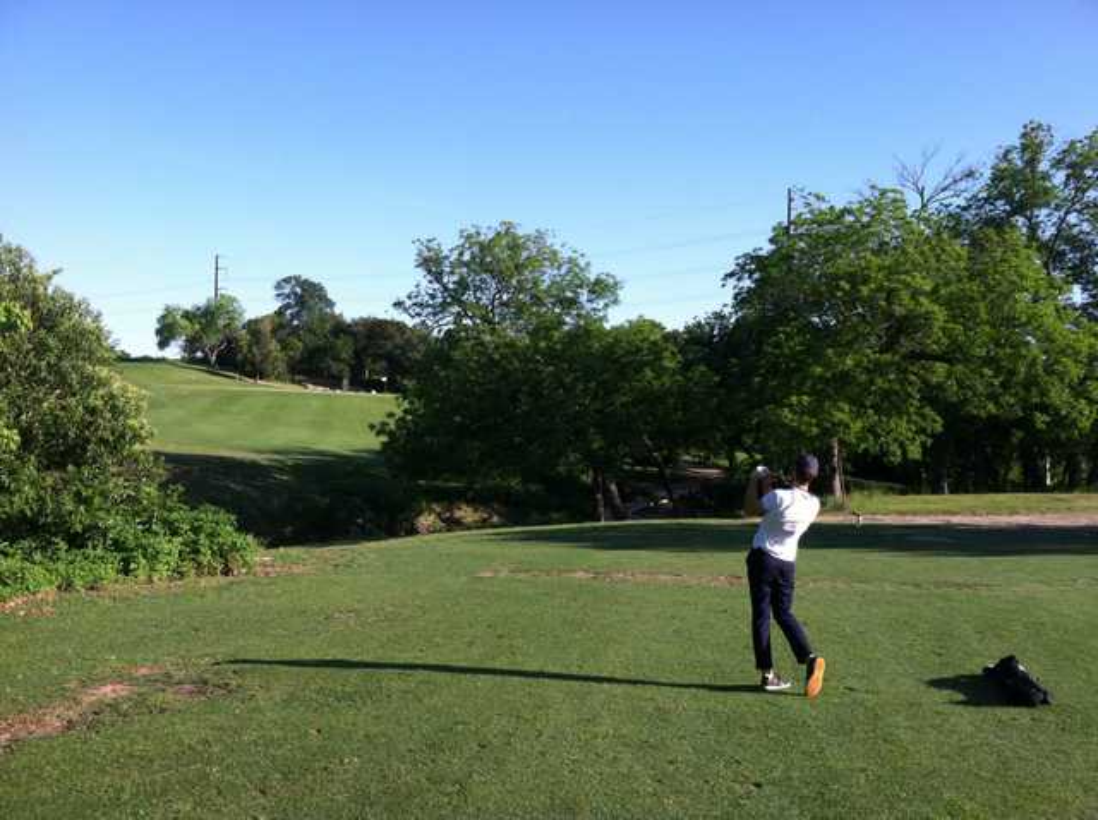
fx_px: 1109
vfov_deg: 40.6
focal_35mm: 35
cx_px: 549
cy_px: 410
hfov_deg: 52.7
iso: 80
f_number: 2.8
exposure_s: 1/508
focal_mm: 3.85
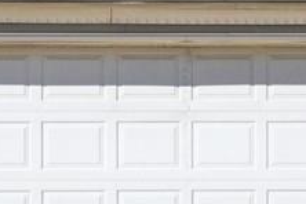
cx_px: -30
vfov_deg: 7.9
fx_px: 1470
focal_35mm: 173
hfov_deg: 11.7
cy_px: 113
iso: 200
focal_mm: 24
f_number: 10
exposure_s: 1/200
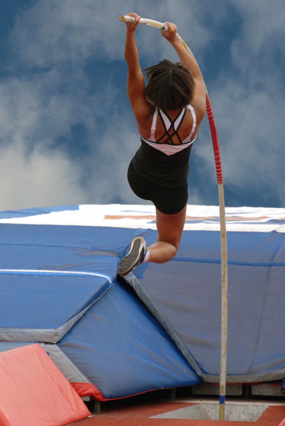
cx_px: 142
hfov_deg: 4.6
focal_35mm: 300
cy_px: 213
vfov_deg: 6.9
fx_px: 3553
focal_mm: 200
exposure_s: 1/400
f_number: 6.3
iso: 200
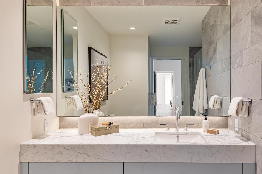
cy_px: 91
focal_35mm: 25
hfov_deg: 70.7
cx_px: 159
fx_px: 182
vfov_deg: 51.2
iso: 400
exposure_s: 1/10
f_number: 11
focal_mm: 19
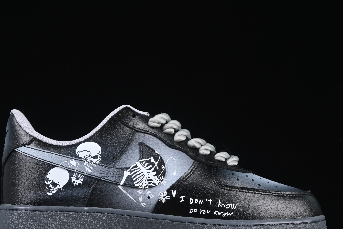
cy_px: 155
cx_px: 158
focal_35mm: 103
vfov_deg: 13.3
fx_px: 981
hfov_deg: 19.8
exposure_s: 1/60
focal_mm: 50
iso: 160
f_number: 6.3
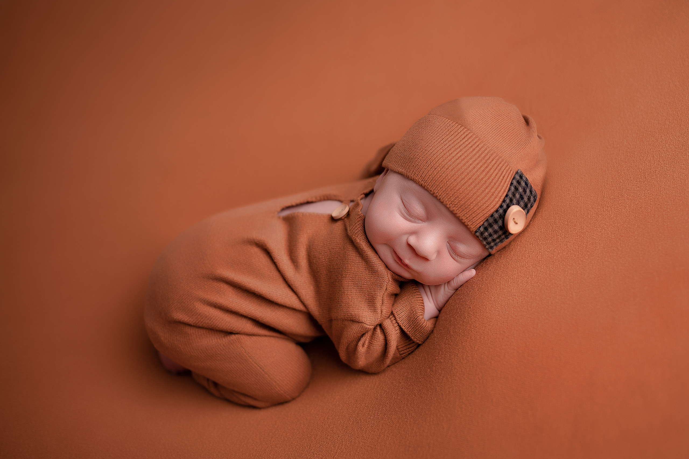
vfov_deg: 37.9
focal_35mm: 35
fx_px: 670
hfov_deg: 54.4
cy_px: 230
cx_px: 344
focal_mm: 35
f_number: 2.5
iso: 100
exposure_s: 1/160
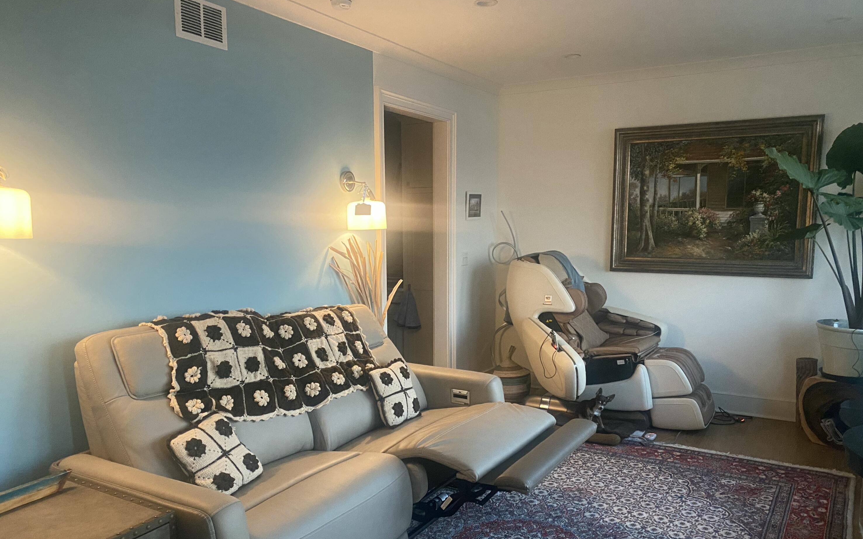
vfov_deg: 44.4
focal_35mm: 28
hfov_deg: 66.5
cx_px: 429
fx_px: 659
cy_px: 311
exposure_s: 1/40
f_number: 1.8
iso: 500
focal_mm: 4.25
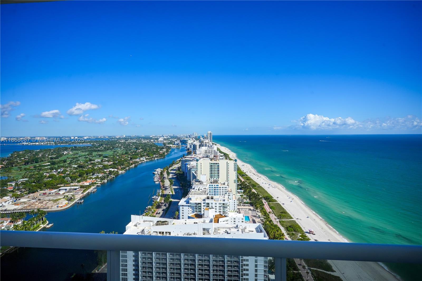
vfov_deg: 61.9
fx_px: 234
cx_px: 211
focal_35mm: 20
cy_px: 140
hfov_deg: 84.0
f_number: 10
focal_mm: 20
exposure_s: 1/1250
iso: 250
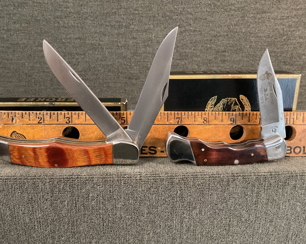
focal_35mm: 31
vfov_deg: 47.1
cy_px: 121
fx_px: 281
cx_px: 141
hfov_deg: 57.1
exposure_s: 1/30
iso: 500
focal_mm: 3
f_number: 1.8
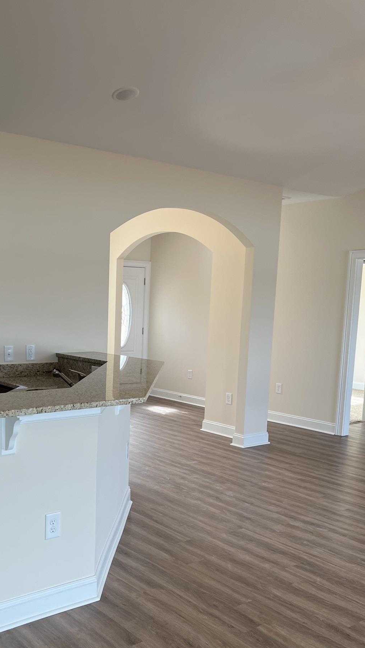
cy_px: 377
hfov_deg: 32.3
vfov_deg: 55.0
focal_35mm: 36
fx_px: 619
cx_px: 101
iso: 32
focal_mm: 5.7
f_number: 1.5
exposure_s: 1/134
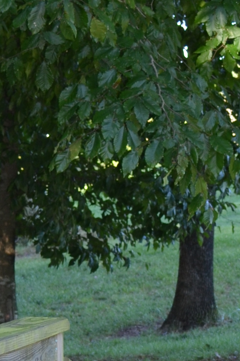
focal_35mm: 188
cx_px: 223
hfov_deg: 7.2
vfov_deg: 10.8
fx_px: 1889
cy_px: 436
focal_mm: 29
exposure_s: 1/125
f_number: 4.5
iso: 250
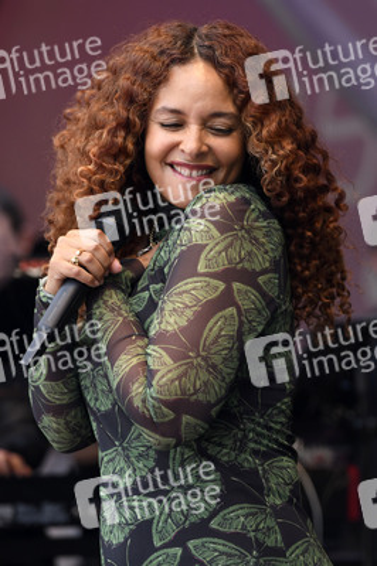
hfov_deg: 7.4
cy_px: 283
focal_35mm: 185
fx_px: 2911
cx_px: 188
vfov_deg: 11.1
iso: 640
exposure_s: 1/1000
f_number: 4.5
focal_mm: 185
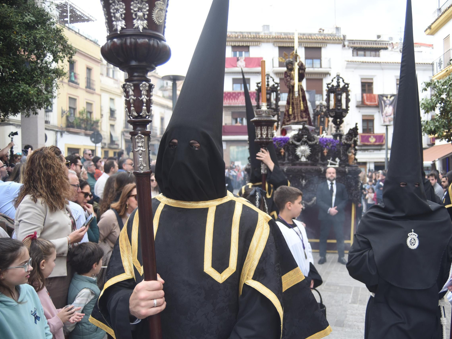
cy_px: 170
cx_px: 258
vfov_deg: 44.2
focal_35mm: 32
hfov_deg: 56.6
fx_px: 418
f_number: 5.6
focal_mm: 29
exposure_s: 1/320
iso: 280
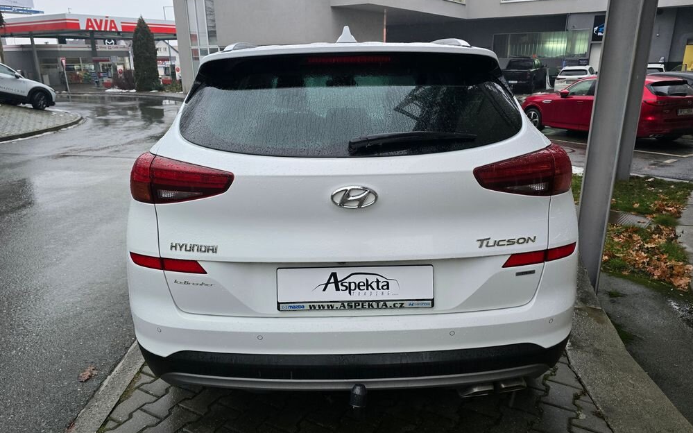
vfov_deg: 49.2
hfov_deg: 72.6
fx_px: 472
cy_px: 206
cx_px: 344
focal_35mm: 25
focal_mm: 6.3
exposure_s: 1/180
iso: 125
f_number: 1.7
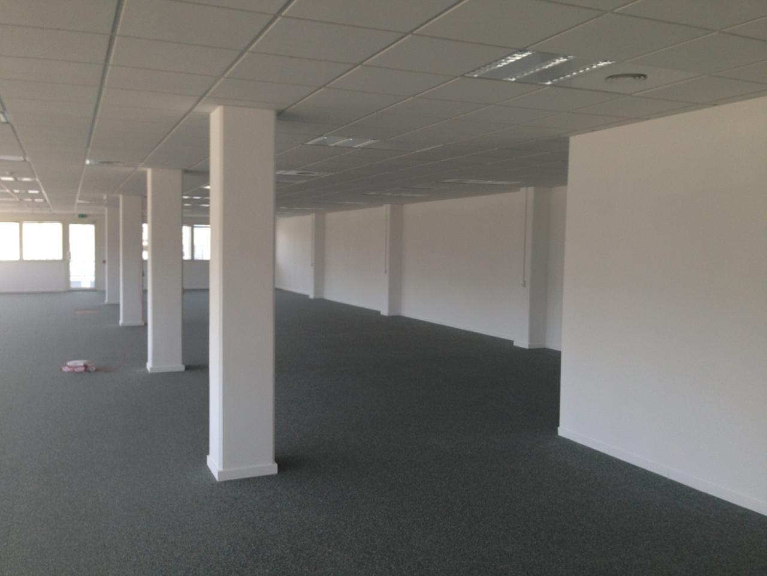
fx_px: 731
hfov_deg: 55.4
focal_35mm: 33
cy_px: 288
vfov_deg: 42.9
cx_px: 384
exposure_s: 1/120
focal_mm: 4.12
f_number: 2.4
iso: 64
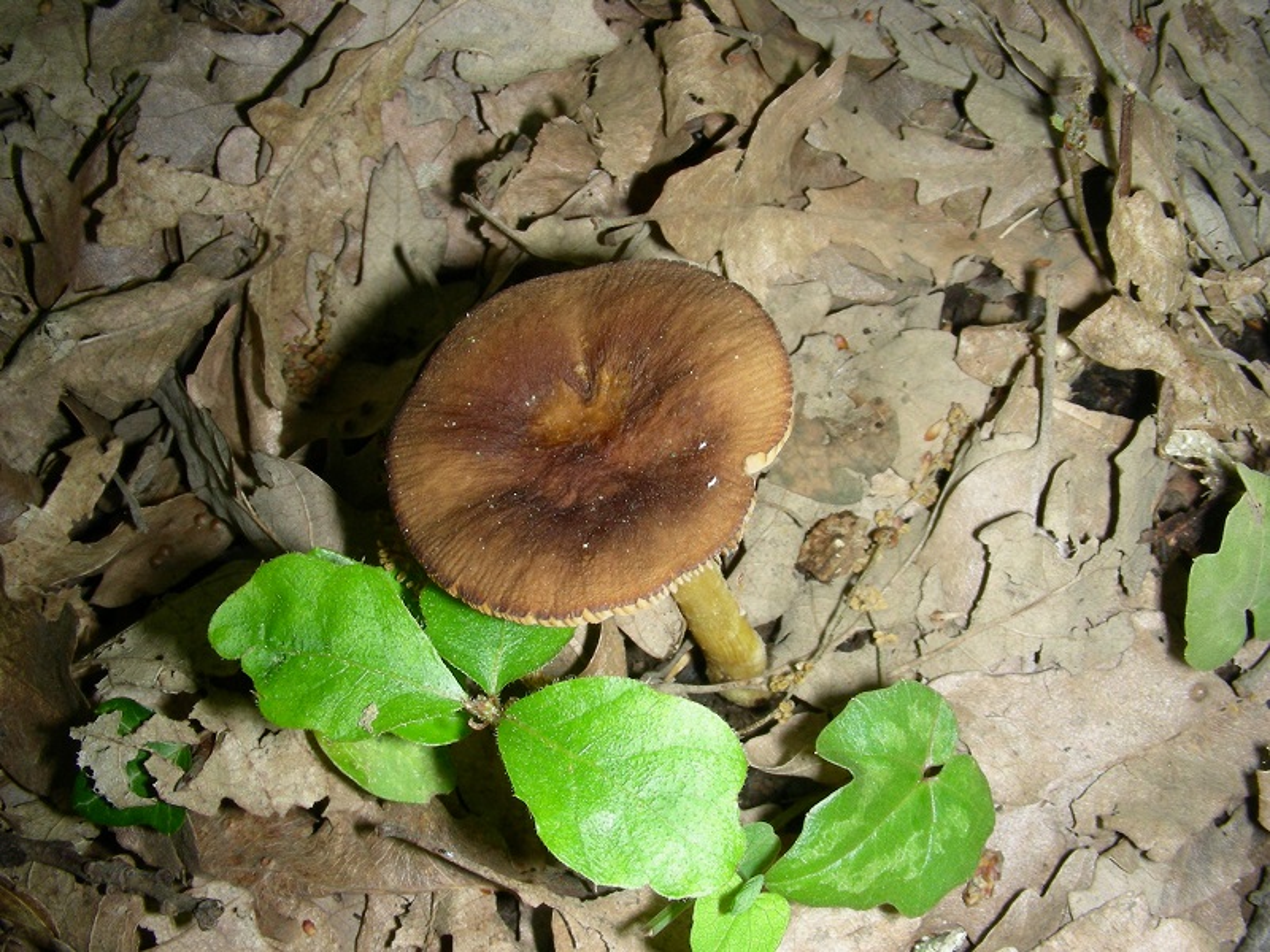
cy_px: 476
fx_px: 1394
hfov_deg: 49.0
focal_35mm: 38
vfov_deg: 37.7
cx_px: 635
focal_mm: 6.3
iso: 50
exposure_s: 1/60.1
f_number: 6.8
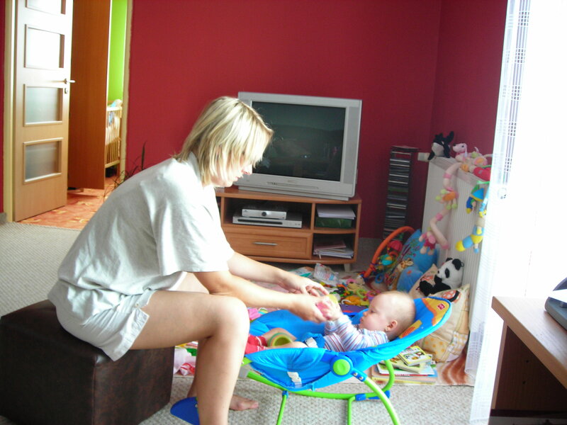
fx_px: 622
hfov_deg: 49.0
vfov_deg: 37.7
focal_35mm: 38
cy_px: 212
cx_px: 284
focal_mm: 6.3
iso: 110
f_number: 3.2
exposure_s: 1/4
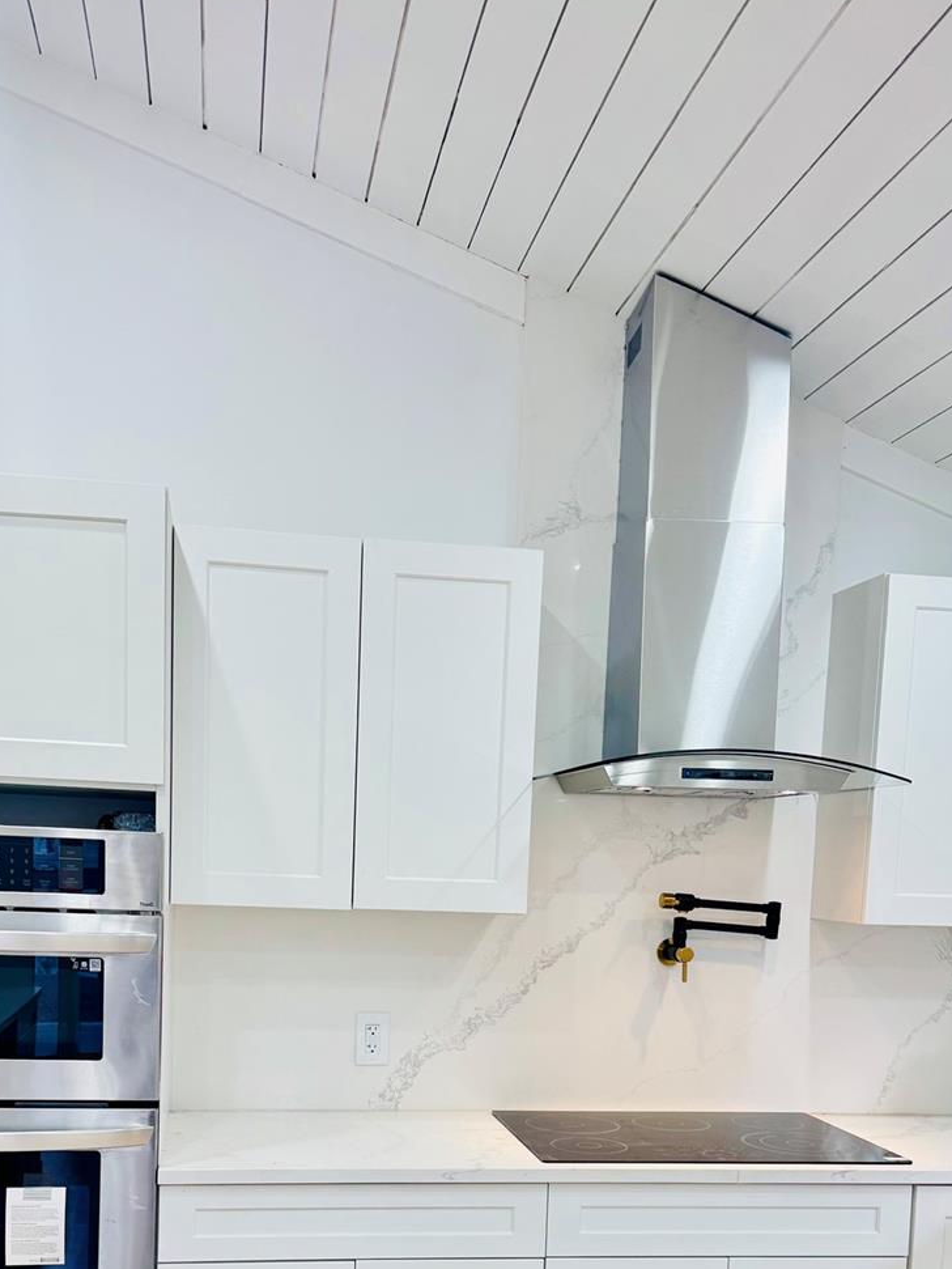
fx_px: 1393
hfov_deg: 37.7
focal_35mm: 38
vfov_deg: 46.7
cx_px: 433
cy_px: 993
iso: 125
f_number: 1.78
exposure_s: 1/120
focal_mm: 6.76
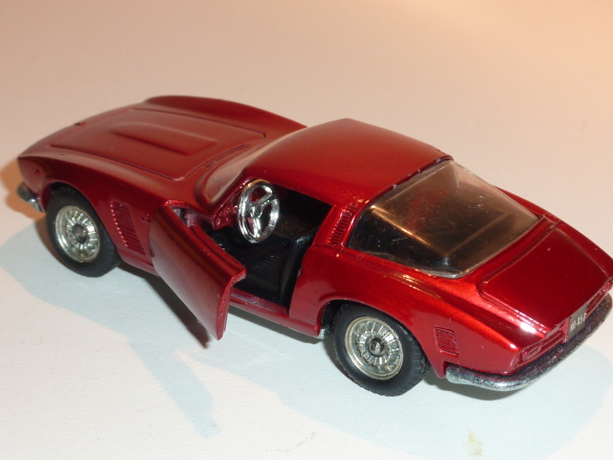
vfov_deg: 17.0
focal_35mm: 87
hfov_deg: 22.5
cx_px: 306
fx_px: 1541
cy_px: 230
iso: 100
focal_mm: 7.9
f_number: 4
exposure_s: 1/30
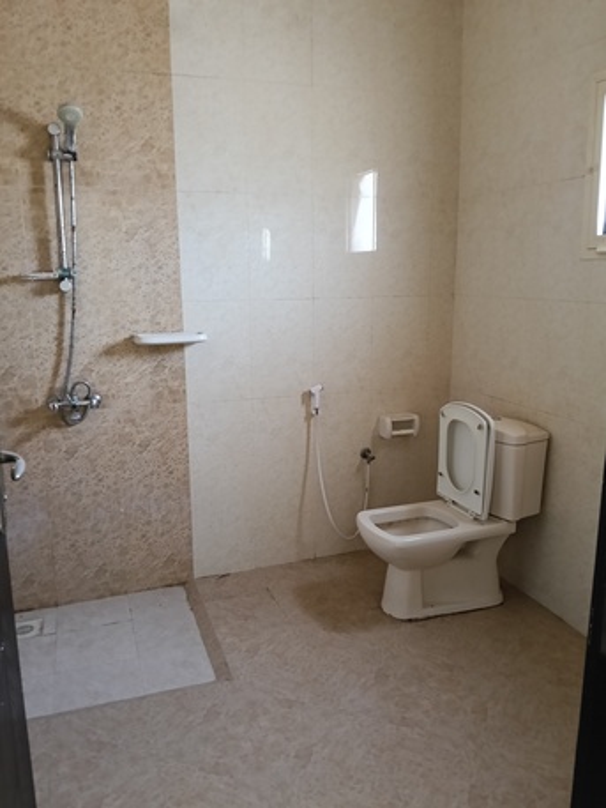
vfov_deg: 65.3
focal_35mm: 27
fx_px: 630
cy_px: 404
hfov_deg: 51.4
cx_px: 303
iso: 1000
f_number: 1.8
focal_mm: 3.98
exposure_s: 1/25
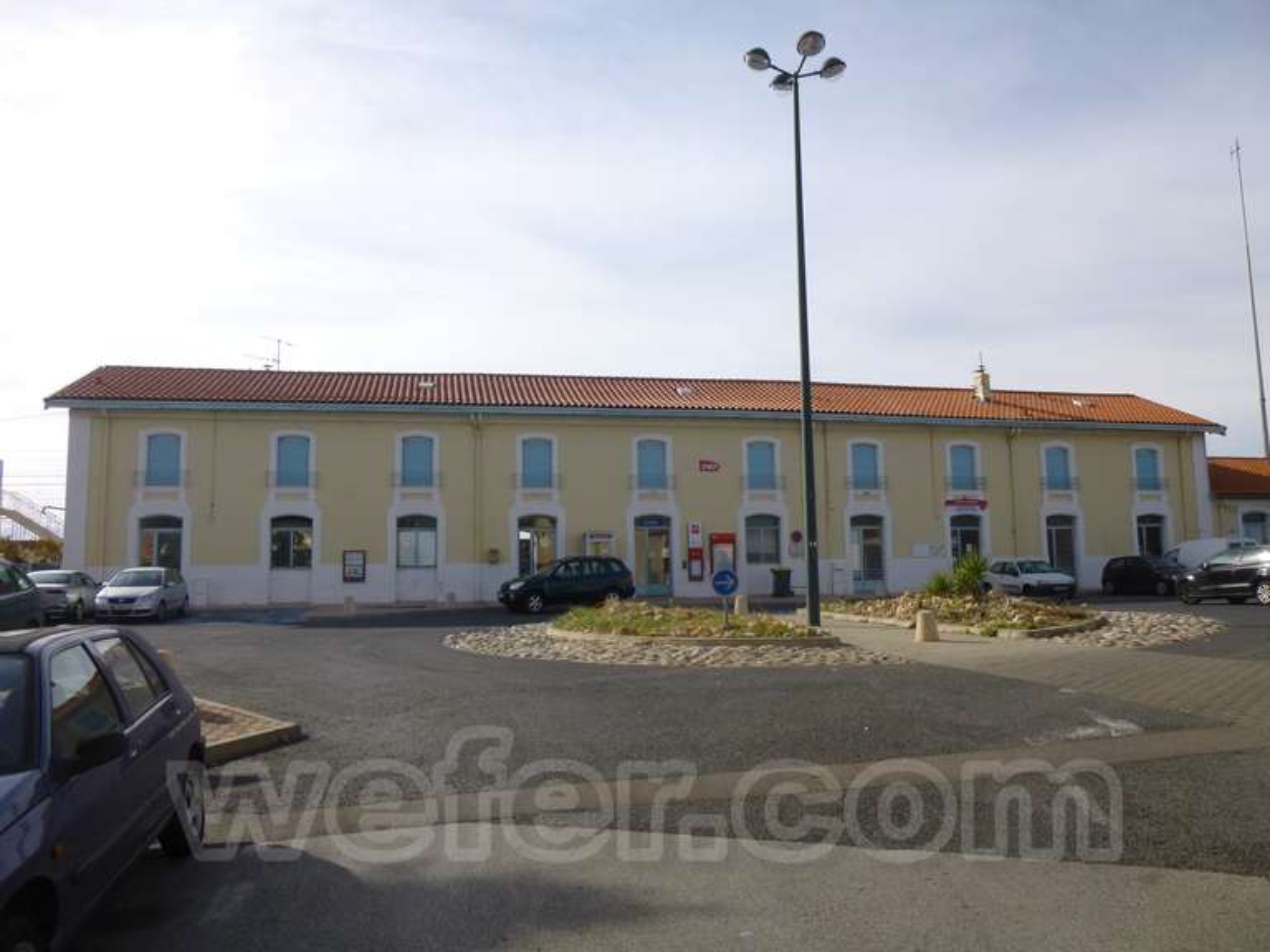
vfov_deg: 54.9
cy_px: 476
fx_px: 917
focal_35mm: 25
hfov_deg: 69.4
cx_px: 635
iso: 100
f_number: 3.1
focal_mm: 4.5
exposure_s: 1/1000
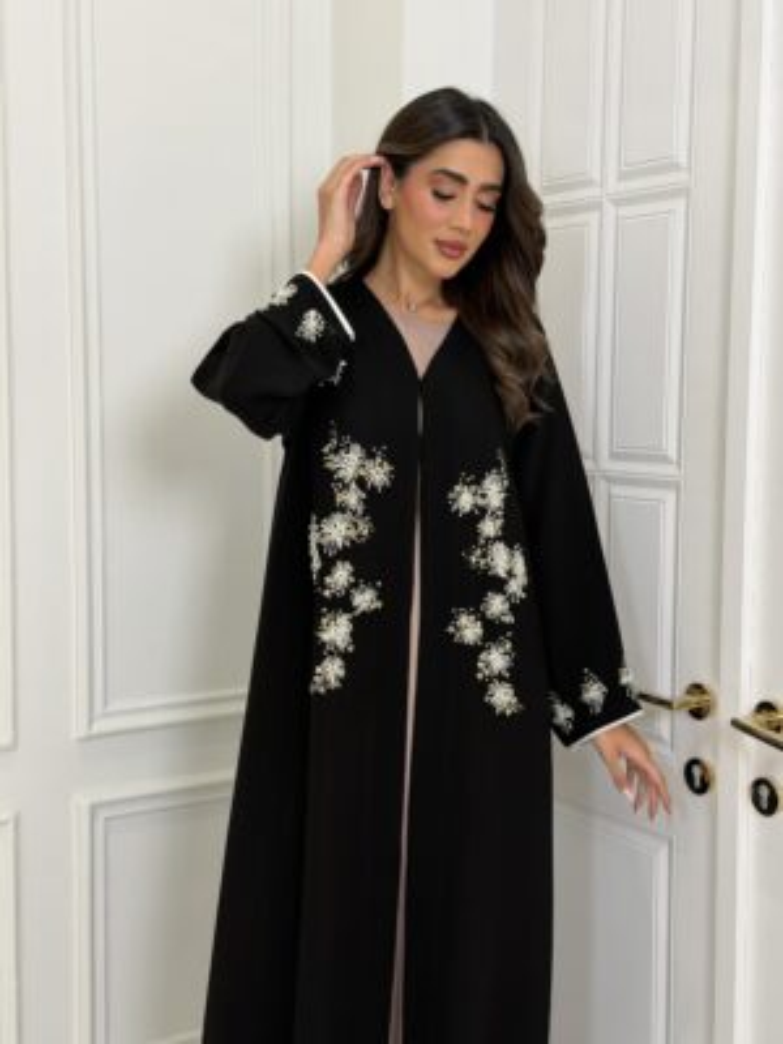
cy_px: 522
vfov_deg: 39.7
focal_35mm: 48
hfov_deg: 30.3
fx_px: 1448
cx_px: 392
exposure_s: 1/278
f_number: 1.78
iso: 64
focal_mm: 6.76
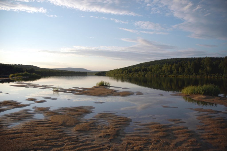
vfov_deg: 47.9
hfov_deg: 67.4
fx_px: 170
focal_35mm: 27
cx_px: 114
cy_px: 76
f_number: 3.5
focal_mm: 18
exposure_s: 1/1000
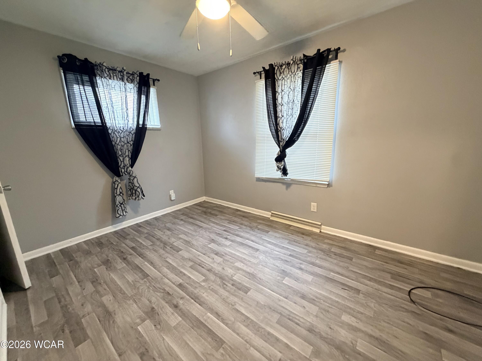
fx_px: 195
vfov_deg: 85.7
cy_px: 180
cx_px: 241
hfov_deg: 102.1
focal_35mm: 14
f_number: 2.2
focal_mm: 2.22
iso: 640
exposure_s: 1/60
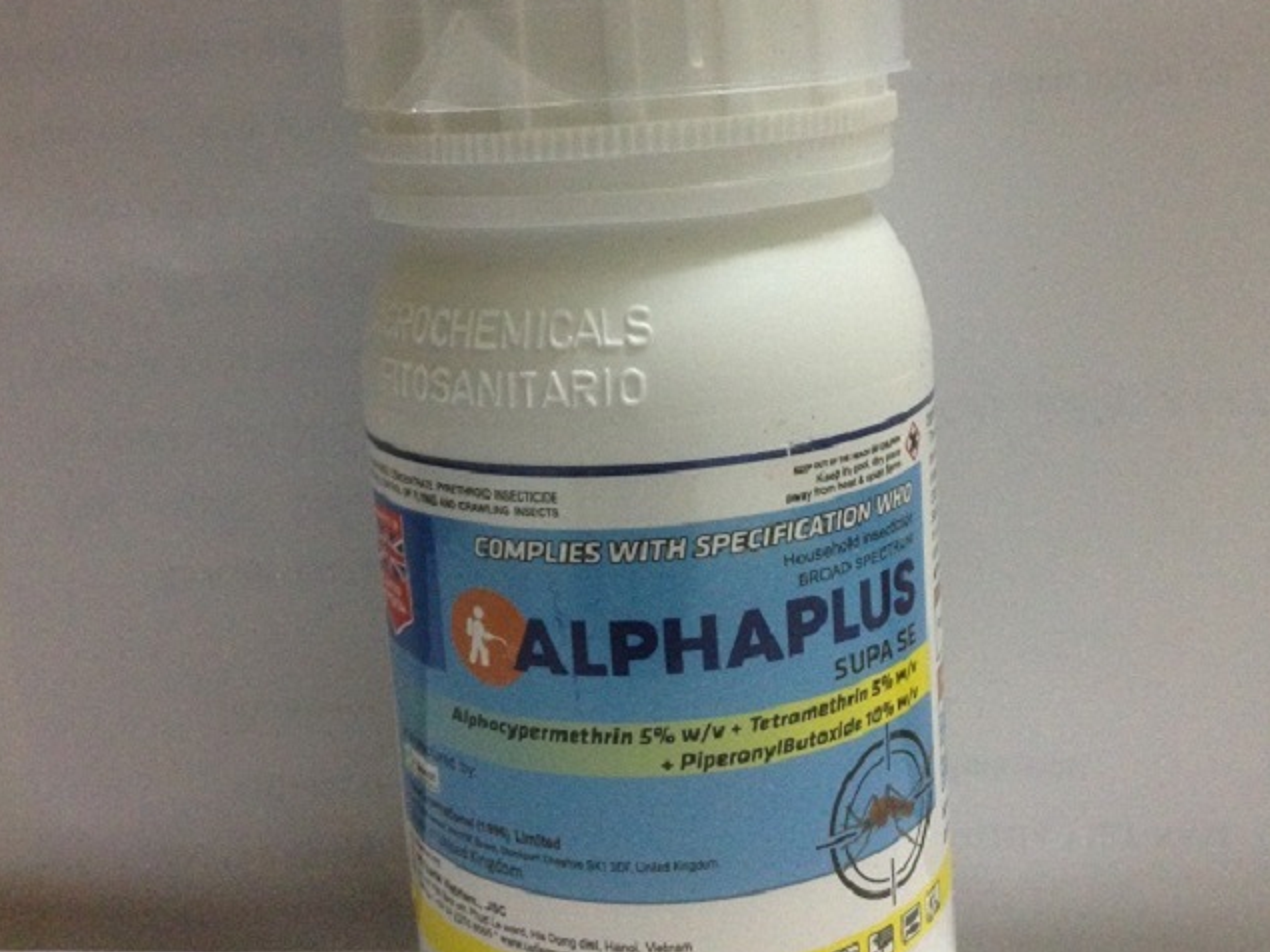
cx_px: 630
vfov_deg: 32.1
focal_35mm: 45
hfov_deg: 42.1
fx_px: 1651
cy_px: 380
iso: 250
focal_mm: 4.12
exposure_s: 1/20
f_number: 2.4
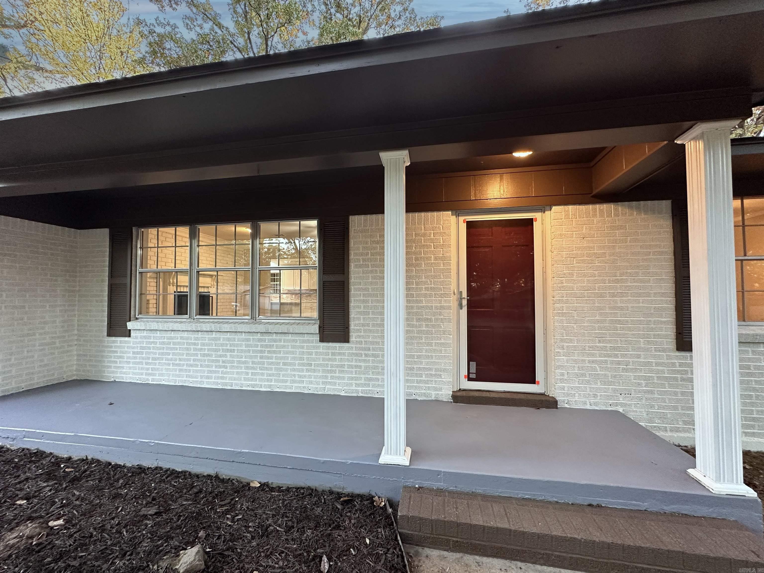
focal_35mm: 14
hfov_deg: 102.1
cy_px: 286
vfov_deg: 85.7
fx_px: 309
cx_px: 382
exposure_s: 1/60
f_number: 2.2
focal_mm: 2.22
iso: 250
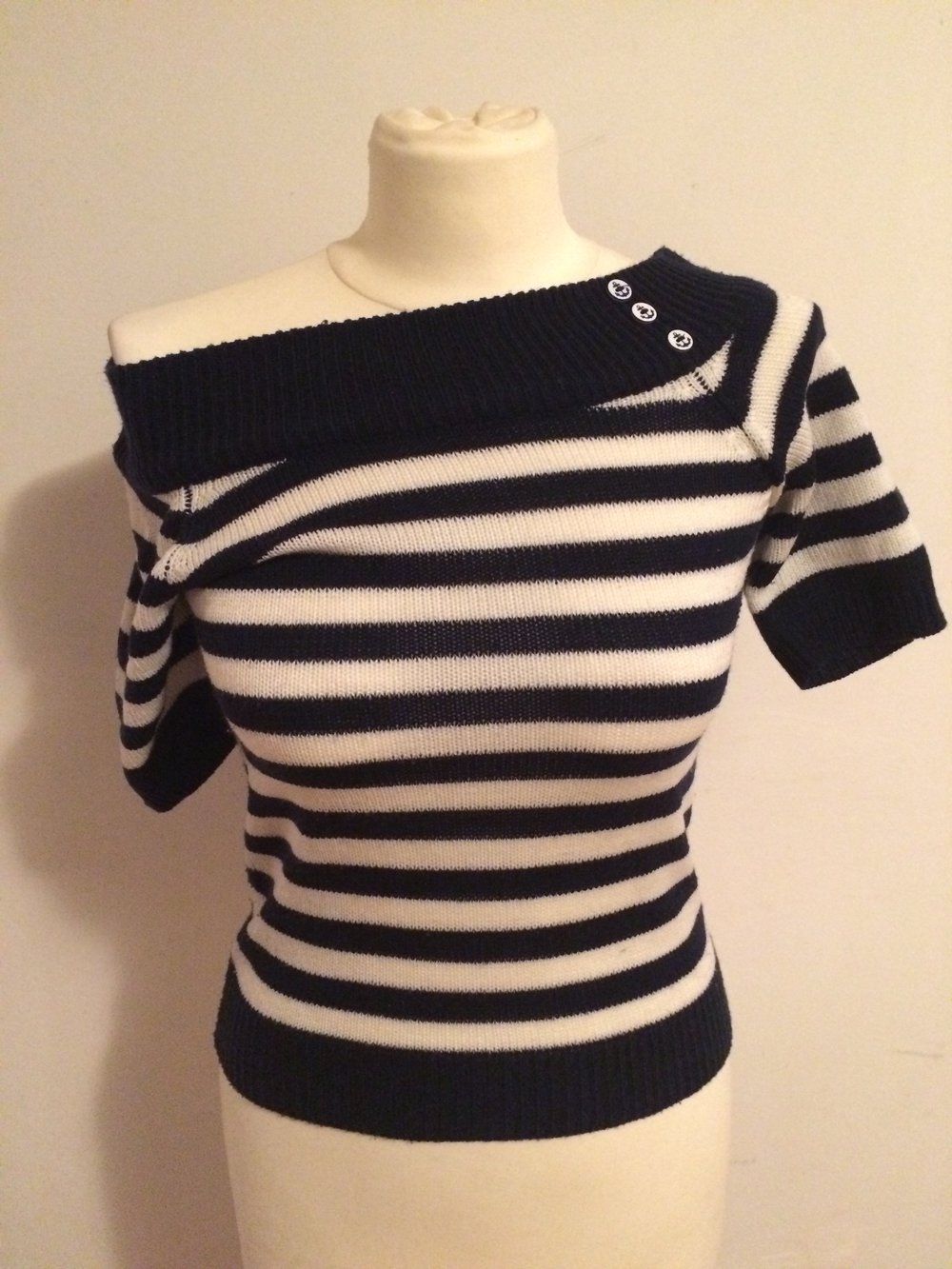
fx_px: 1063
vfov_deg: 61.7
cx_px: 476
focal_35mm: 29
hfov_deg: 48.2
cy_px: 634
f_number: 2.2
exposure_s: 1/17
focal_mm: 4.15
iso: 500
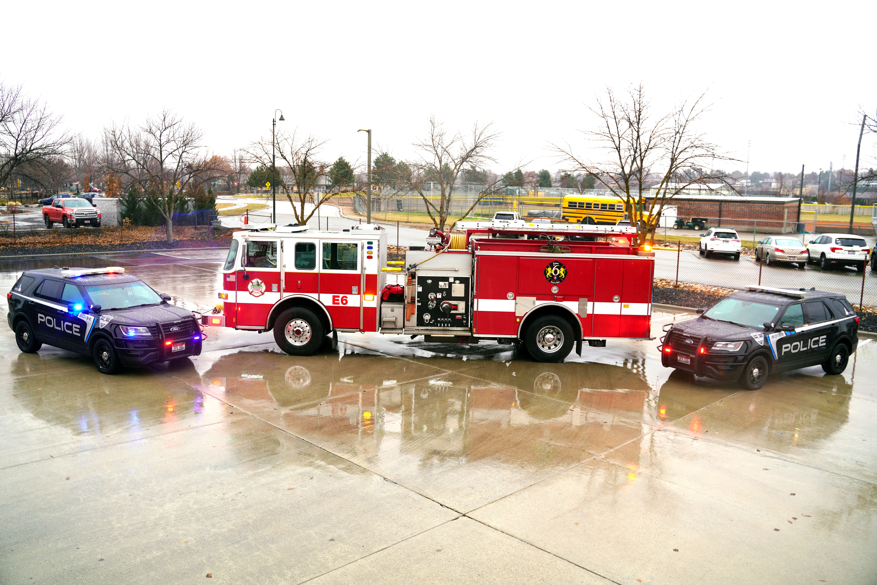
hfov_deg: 65.5
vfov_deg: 46.4
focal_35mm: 28
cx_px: 438
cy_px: 292
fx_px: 682
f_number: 4
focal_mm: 28
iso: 160
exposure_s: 1/60
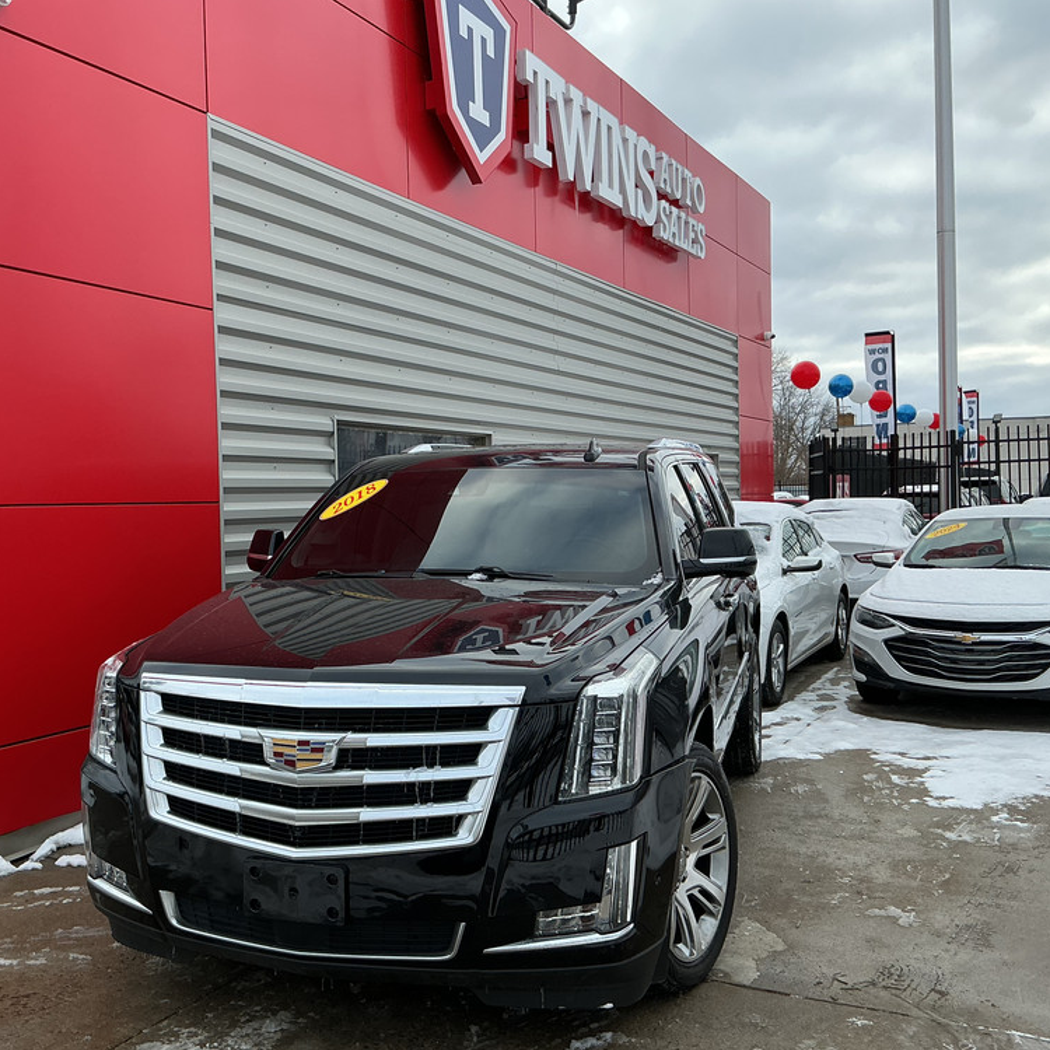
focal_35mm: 35
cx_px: 430
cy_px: 524
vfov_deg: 47.2
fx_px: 1201
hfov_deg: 47.0
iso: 25
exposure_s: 1/469
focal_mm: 3
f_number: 1.8
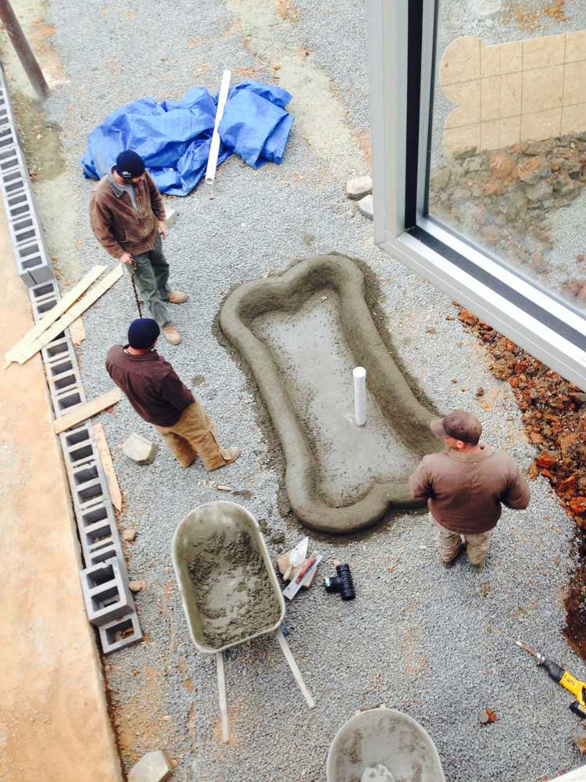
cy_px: 391
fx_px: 745
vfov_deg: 55.4
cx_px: 293
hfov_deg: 42.9
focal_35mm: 33
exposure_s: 1/120
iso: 50
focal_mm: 4.12
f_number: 2.4
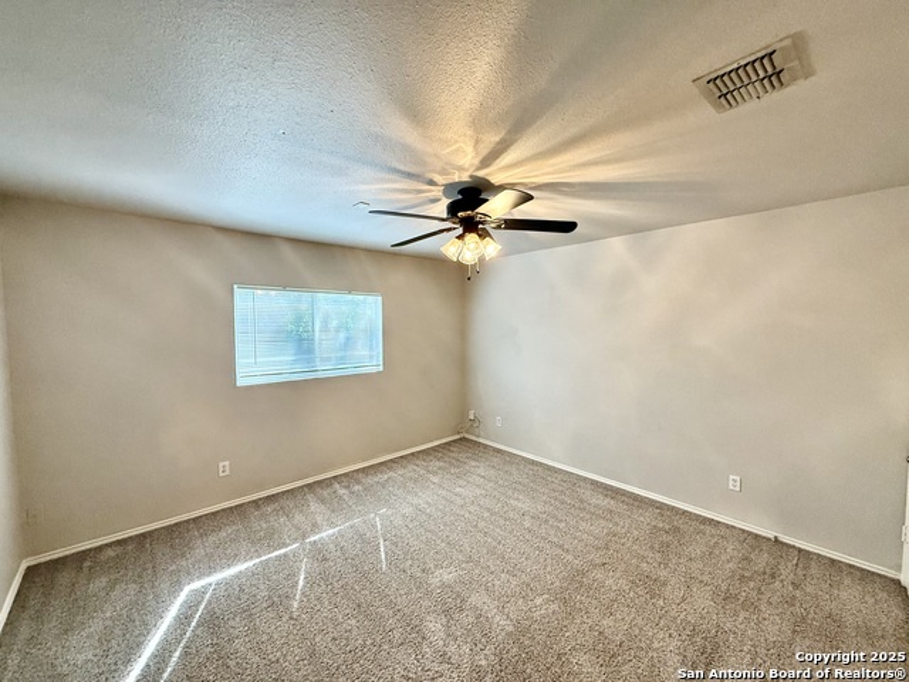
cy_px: 341
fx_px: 368
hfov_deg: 102.1
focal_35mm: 14
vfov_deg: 85.7
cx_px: 454
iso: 250
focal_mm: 2.22
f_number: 2.2
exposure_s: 1/120
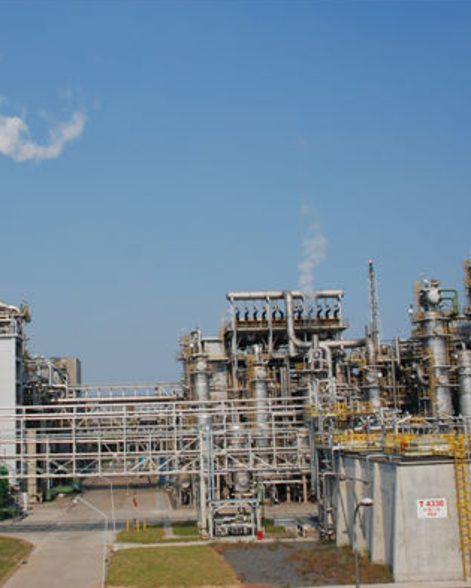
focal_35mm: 43
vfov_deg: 42.9
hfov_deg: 34.6
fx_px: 748
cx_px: 160
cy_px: 293
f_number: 5.6
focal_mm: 20
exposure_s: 1/640
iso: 125
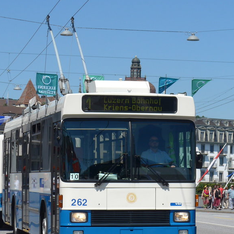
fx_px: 1201
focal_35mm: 157
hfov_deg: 11.1
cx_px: 146
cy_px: 128
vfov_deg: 11.1
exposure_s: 1/800
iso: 80
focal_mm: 17
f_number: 4.5
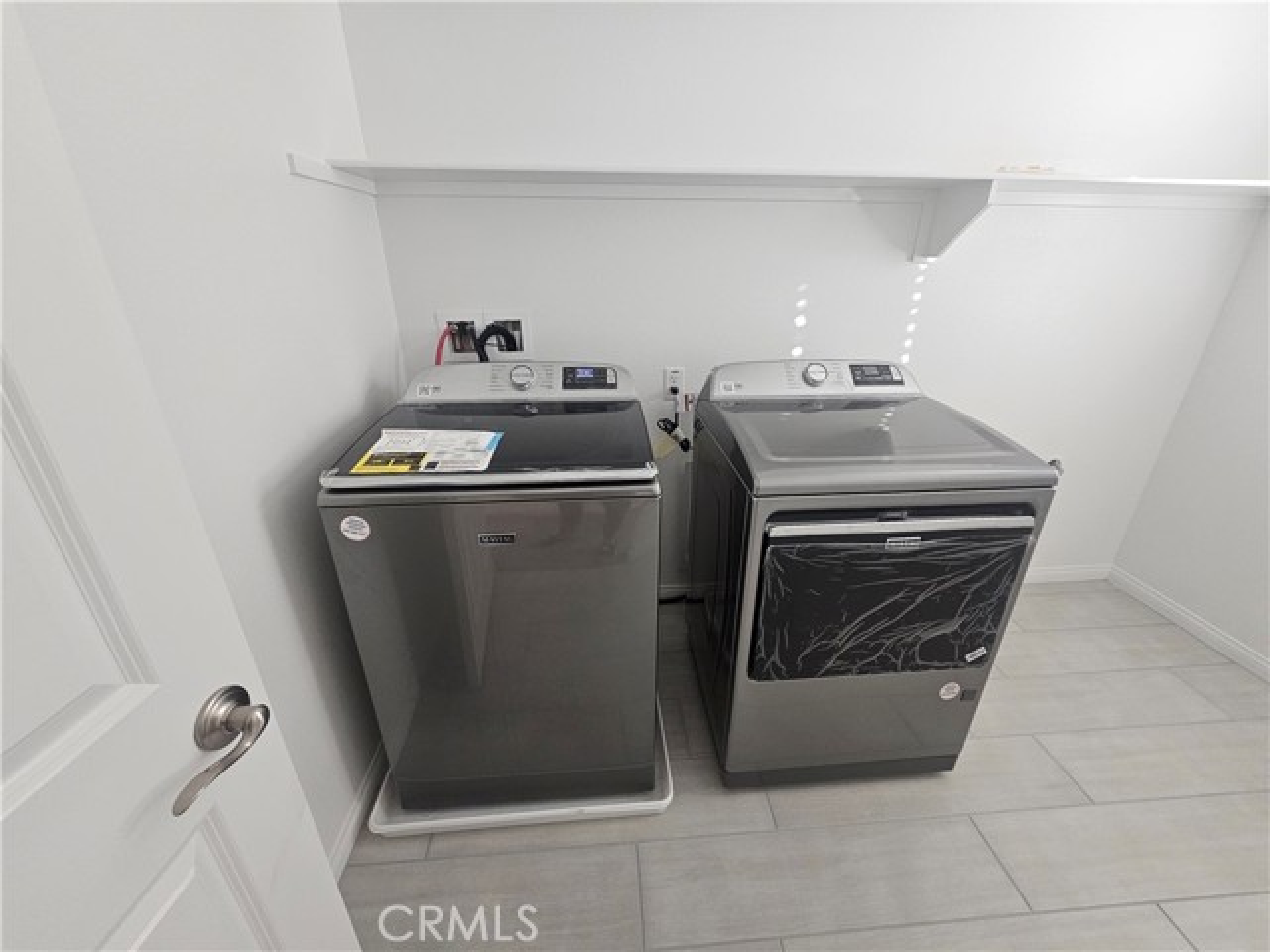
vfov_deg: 89.9
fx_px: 477
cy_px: 476
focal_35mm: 13
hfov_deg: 106.2
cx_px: 635
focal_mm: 2.2
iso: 200
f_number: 2.2
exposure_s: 1/60
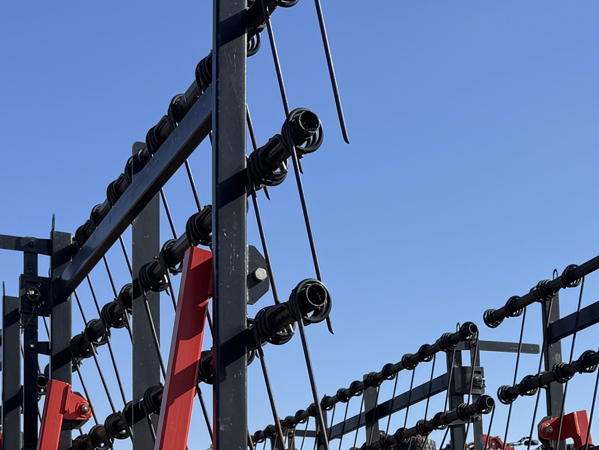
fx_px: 1315
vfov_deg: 18.0
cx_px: 431
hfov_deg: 25.4
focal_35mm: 76
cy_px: 602
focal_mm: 6.76
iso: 80
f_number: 1.78
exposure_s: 1/3597
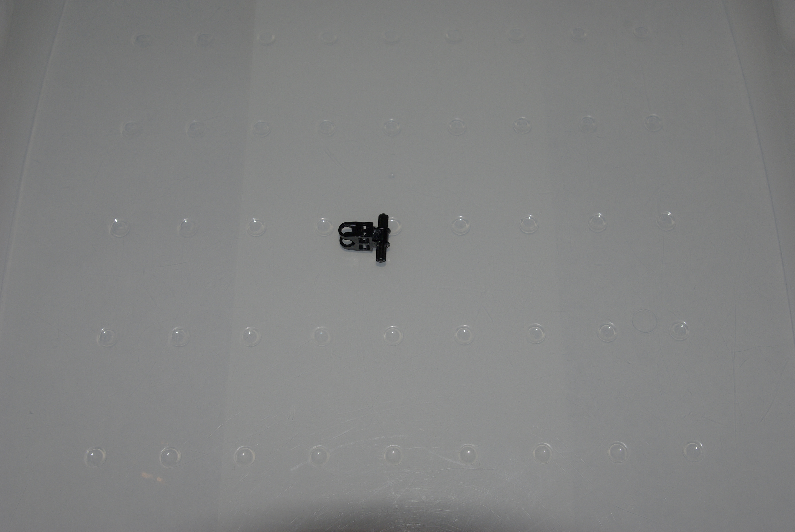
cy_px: 266
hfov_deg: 42.3
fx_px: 1028
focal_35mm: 46
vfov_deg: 29.0
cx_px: 398
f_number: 8
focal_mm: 31
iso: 400
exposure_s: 1/45
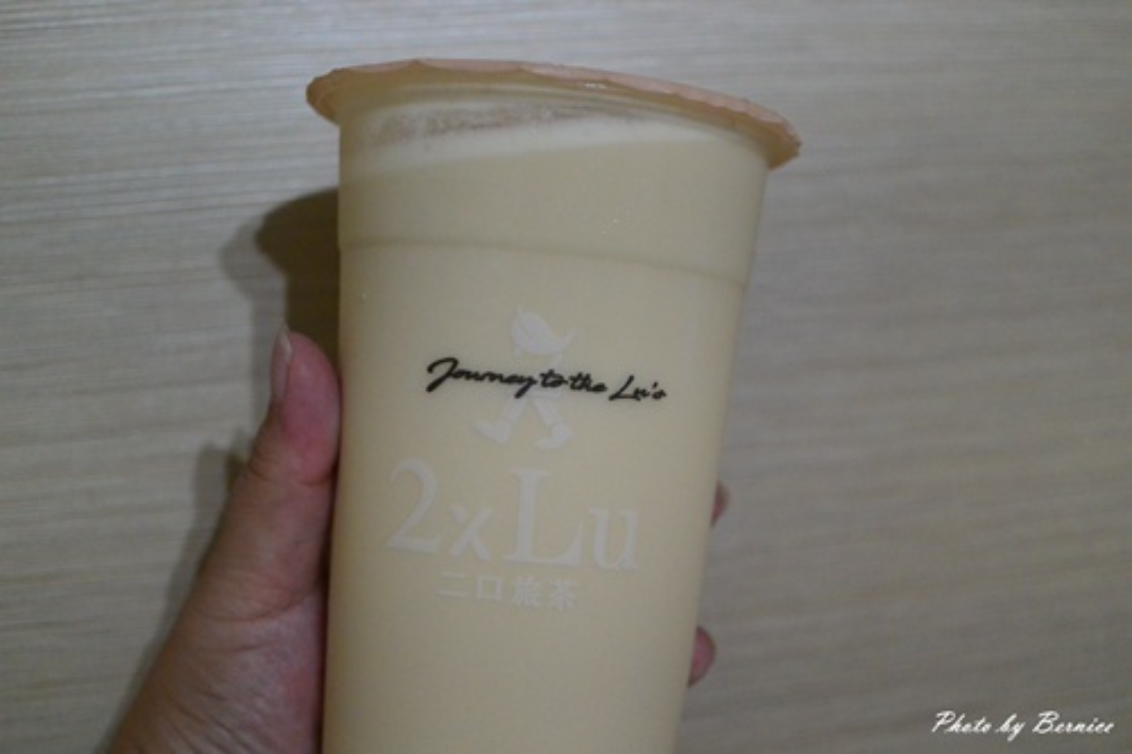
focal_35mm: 49
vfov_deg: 27.5
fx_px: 1540
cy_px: 377
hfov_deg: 40.4
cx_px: 566
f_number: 1.8
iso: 800
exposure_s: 1/80
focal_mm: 18.5
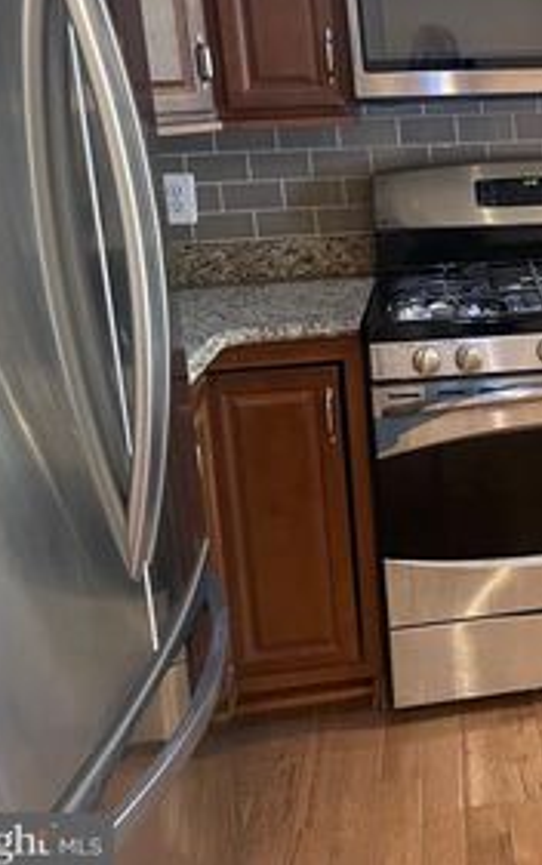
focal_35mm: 49
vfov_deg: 40.6
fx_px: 1156
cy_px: 297
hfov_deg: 23.5
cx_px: 696
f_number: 1.6
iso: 400
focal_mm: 4.2
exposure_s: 1/60
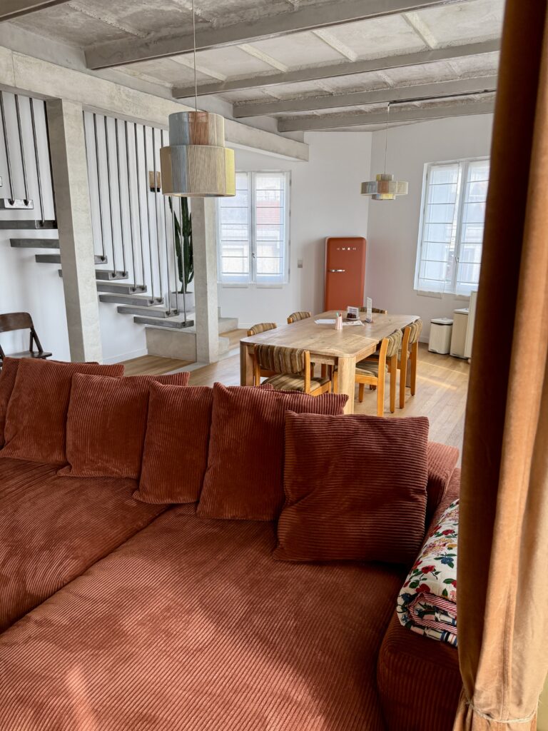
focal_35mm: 24
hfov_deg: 56.8
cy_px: 366
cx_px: 274
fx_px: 507
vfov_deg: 71.6
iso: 160
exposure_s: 1/233
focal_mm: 6.76
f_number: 1.78
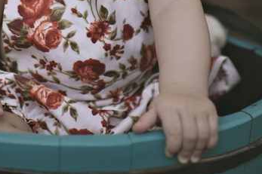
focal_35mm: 121
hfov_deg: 16.9
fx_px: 880
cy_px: -99
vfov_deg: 10.8
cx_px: 87
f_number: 1.8
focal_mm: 35
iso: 200
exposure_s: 1/200
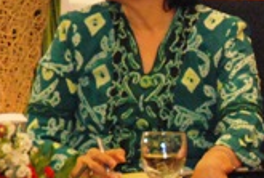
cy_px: 167
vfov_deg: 1.6
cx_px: 310
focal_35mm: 871
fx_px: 6405
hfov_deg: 2.4
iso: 1600
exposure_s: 1/25
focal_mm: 150
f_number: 5.6
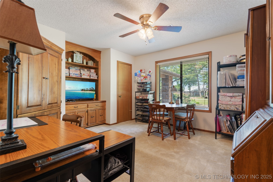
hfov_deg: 96.7
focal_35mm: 16
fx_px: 121
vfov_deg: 73.7
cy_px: 91
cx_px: 136
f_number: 9
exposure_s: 1.3
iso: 250
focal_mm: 16
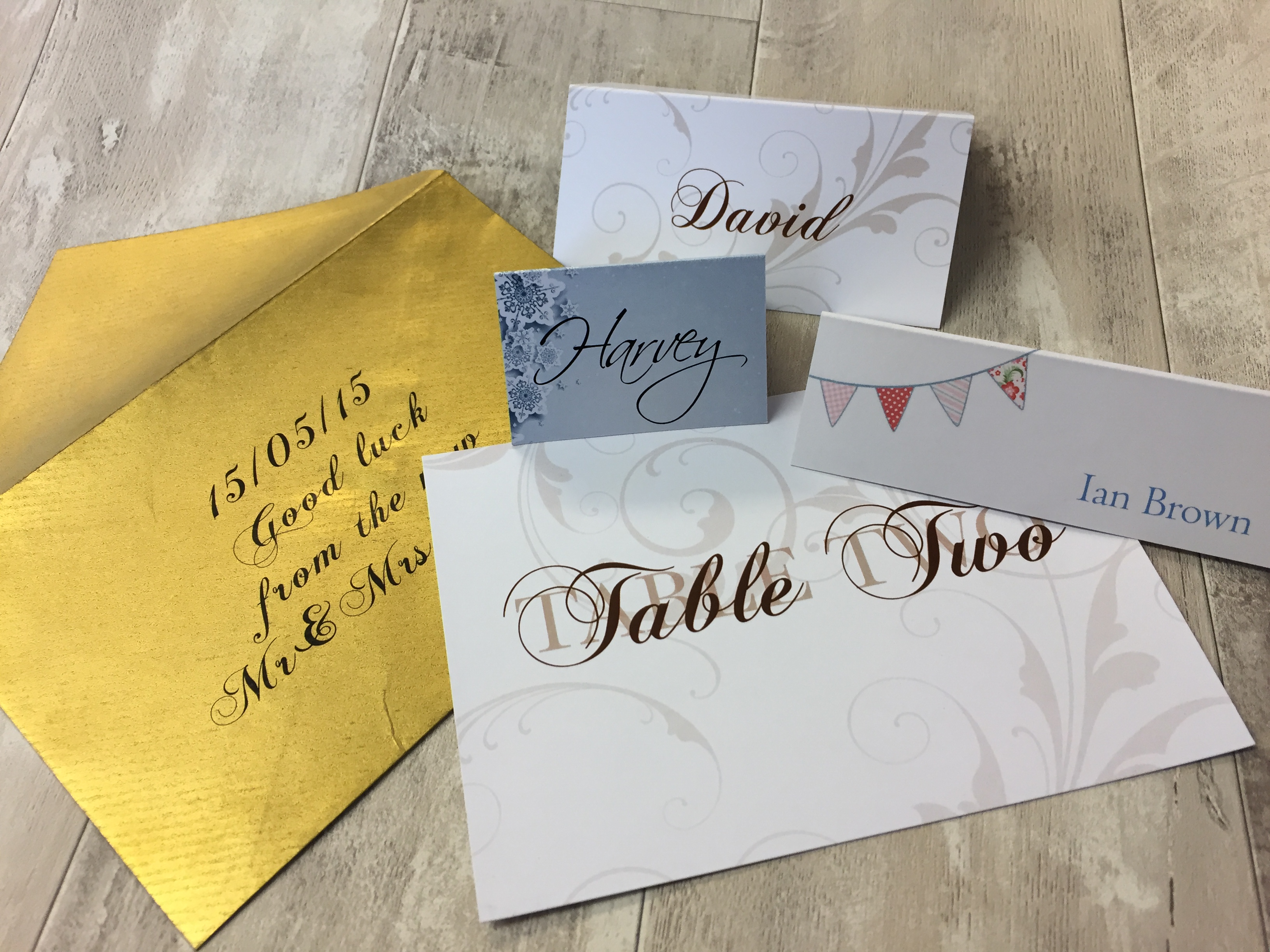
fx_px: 1064
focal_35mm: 29
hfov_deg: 61.7
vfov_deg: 48.2
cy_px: 476
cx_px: 635
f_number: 2.2
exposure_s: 1/33
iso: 40
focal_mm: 4.15
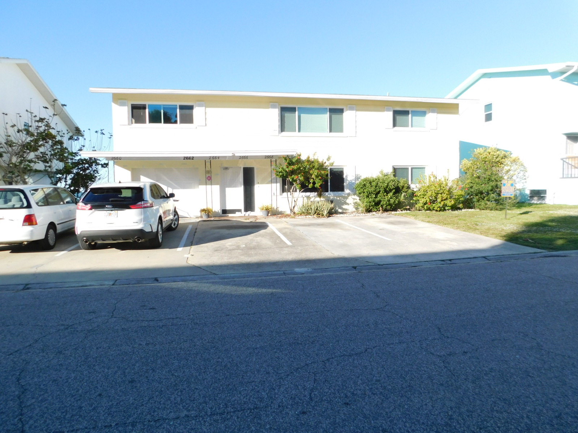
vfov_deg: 58.9
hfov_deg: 73.9
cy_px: 216
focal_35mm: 23
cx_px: 289
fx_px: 384
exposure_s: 1/800
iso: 125
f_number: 3
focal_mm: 4
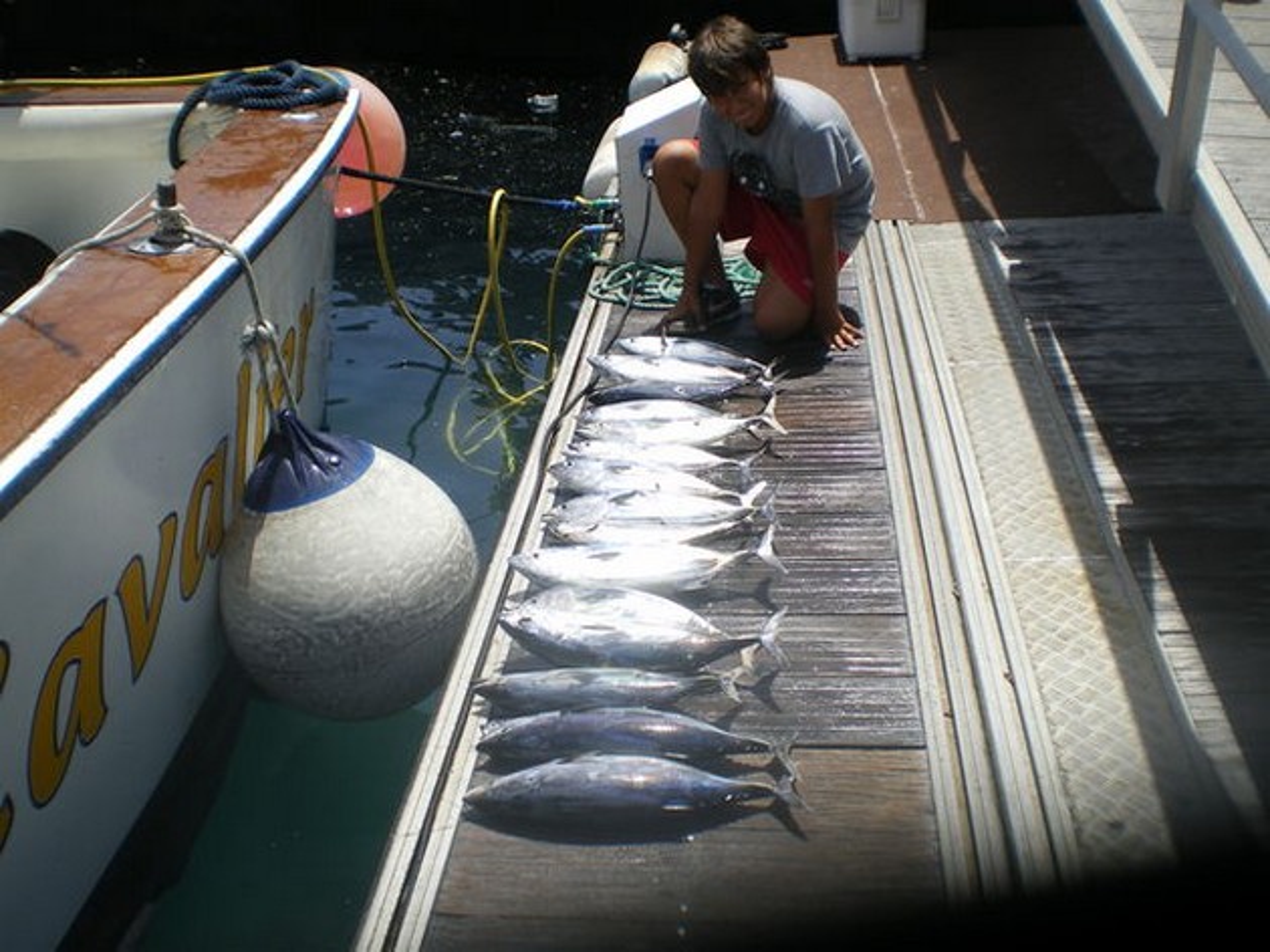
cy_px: 476
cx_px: 635
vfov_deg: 39.6
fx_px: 1320
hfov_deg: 51.4
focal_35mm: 36
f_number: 4.6
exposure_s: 1/400
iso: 50
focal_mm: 6.3
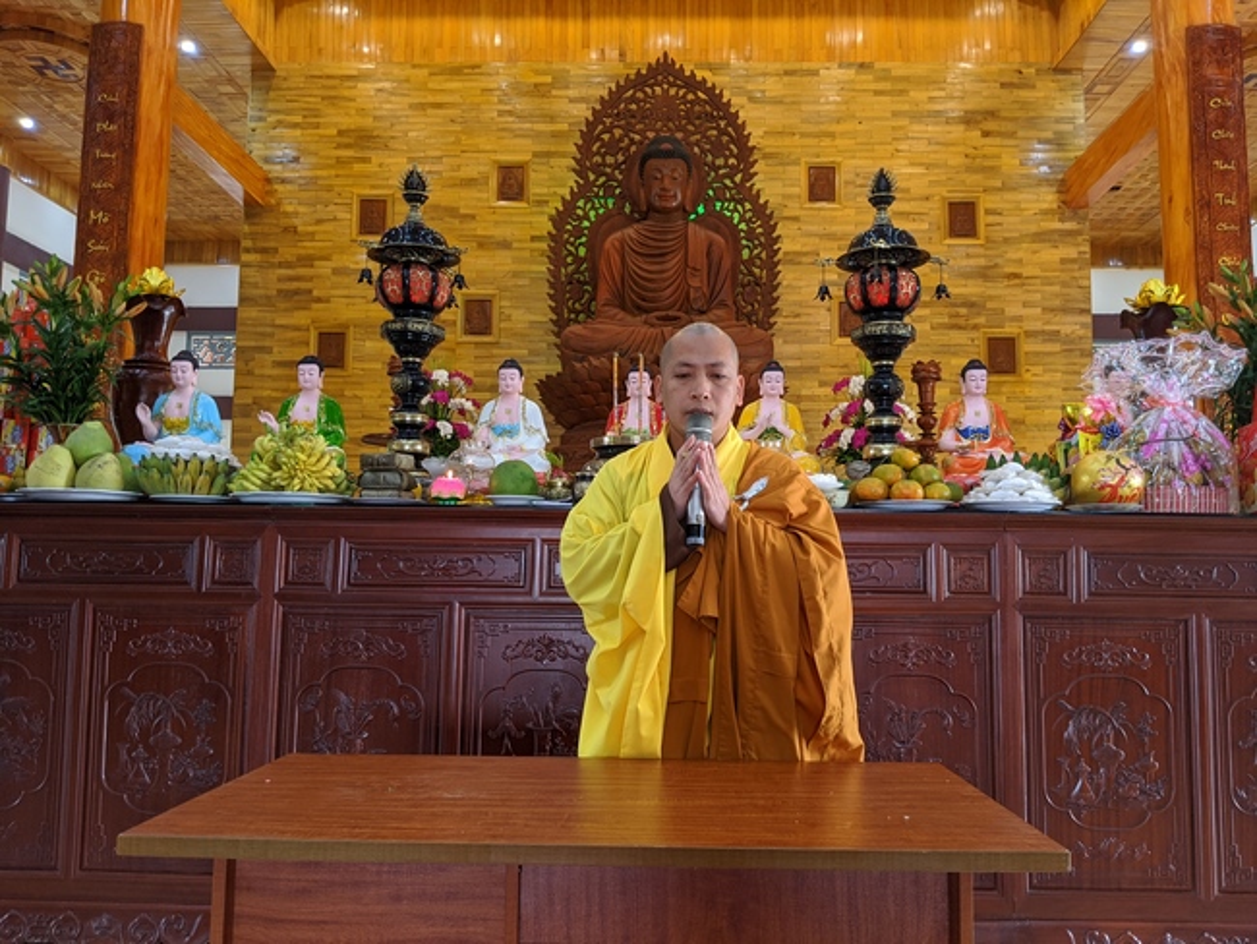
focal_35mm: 27
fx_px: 981
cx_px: 628
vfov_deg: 51.4
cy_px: 472
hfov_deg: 65.3
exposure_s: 1/50
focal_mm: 4.44
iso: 158
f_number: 1.8
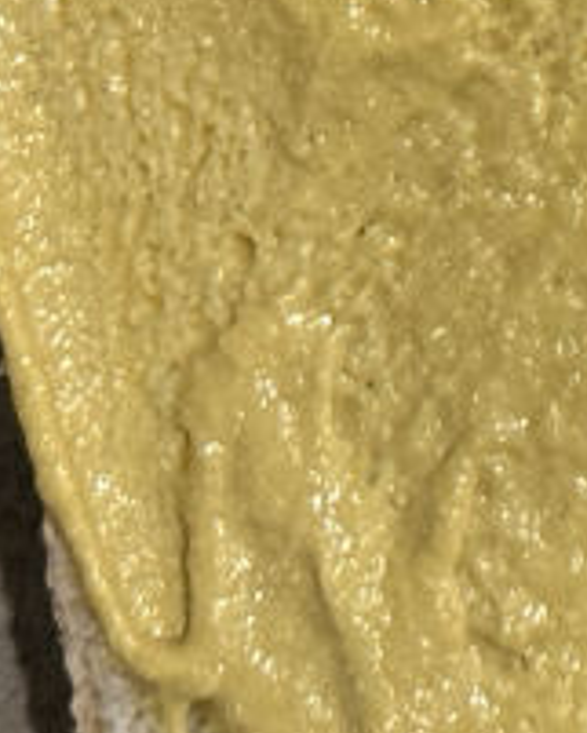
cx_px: 1502
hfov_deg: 5.3
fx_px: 6076
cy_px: -893
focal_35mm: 280
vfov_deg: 6.6
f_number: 1.8
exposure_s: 1/50
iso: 80
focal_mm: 6.8
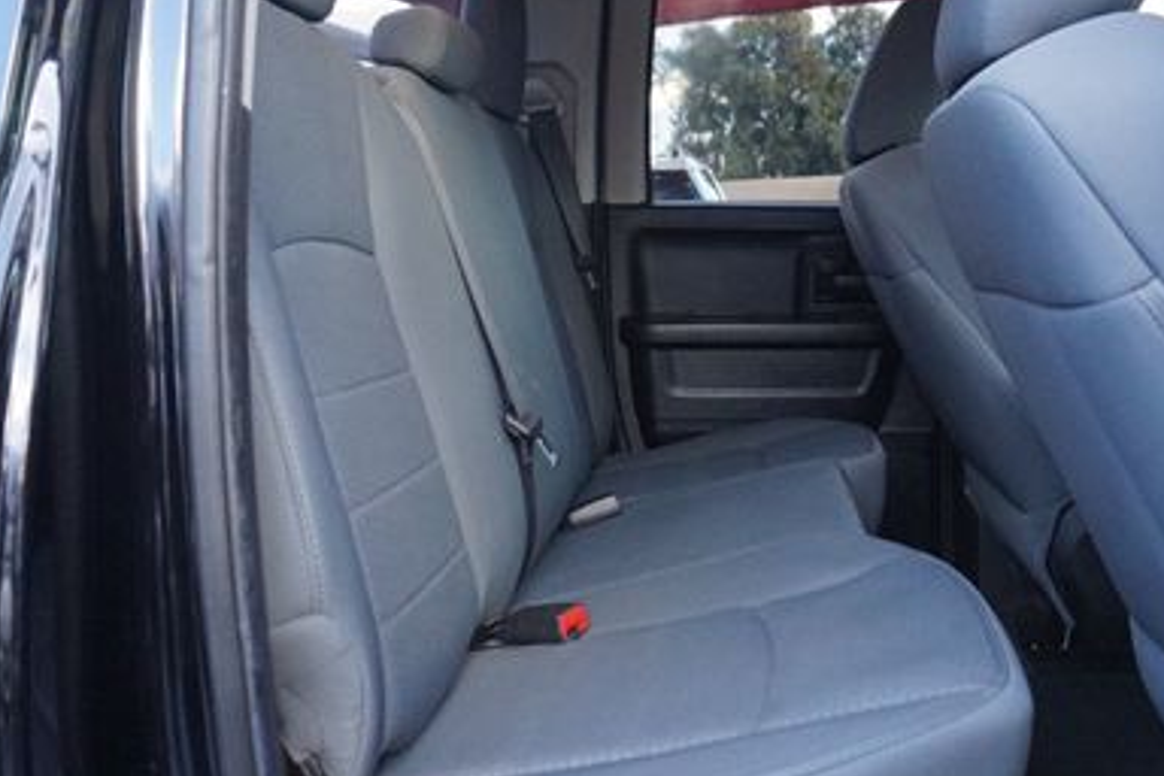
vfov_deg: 33.4
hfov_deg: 48.4
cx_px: 640
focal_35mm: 40
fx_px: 1293
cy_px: 364
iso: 1250
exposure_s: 1/160
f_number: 4
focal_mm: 16
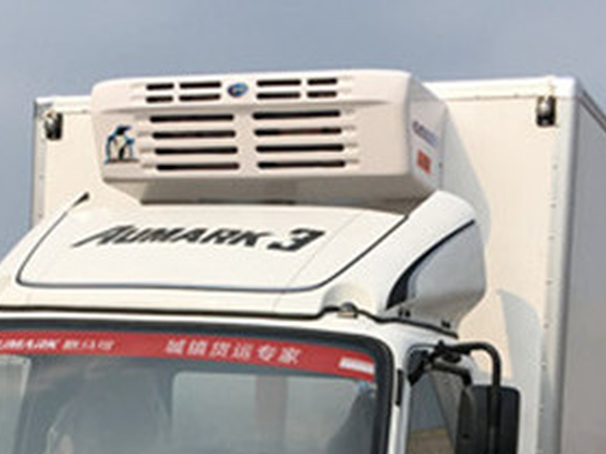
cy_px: 530
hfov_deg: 21.8
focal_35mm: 90
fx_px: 1575
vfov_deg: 15.8
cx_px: 302
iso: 25
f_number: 2.2
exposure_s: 1/2137
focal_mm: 4.15
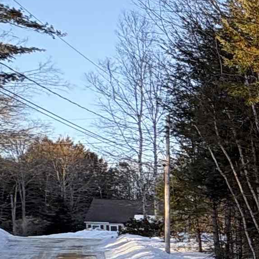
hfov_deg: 13.6
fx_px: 559
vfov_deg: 24.4
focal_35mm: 66
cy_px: 281
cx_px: 680
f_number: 2.2
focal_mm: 2.22
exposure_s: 1/137
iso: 40
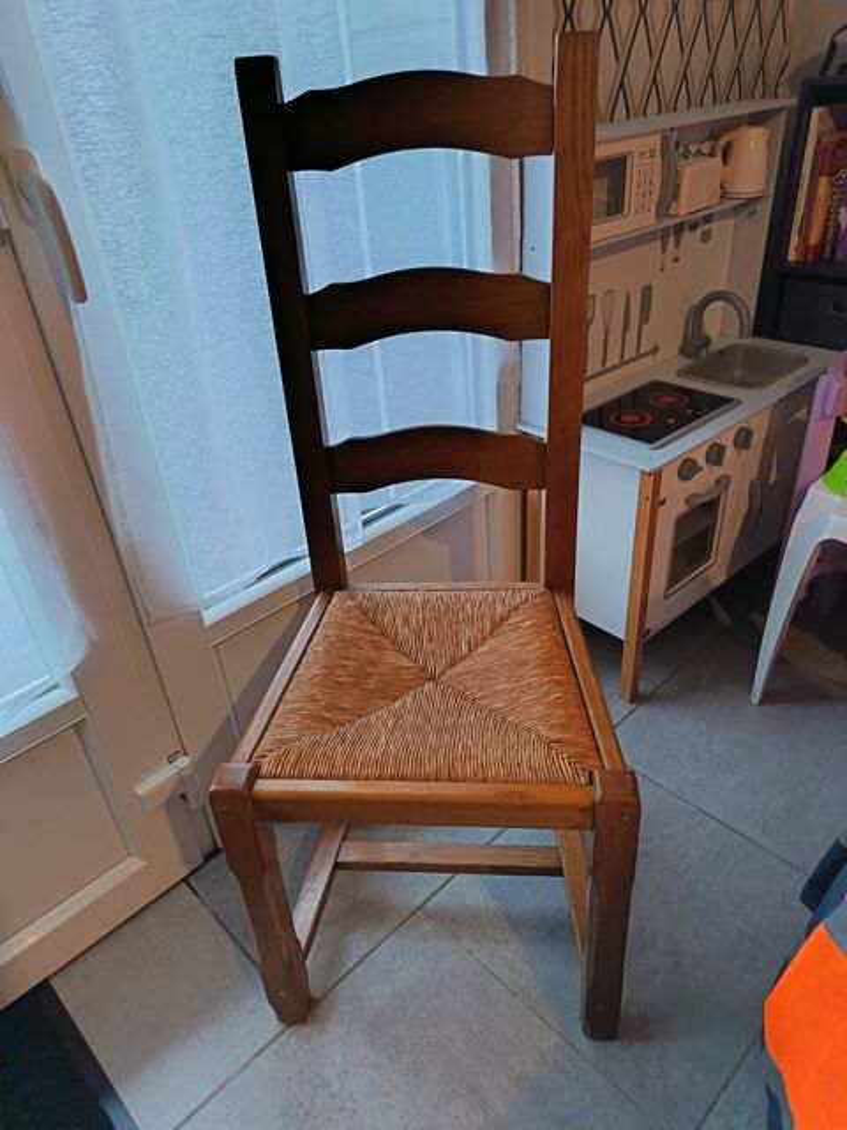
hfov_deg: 56.8
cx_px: 424
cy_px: 565
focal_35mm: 24
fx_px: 783
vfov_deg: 71.6
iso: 858
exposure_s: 1/33.3
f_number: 1.75
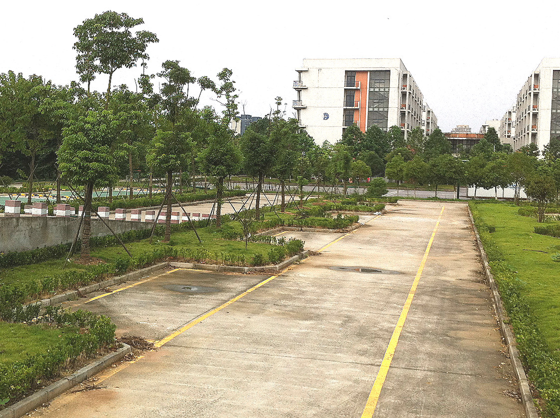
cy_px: 190
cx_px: 248
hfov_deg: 38.2
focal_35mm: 50
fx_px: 808
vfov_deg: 29.0
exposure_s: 1/1040
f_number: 2.8
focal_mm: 3.85
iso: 80
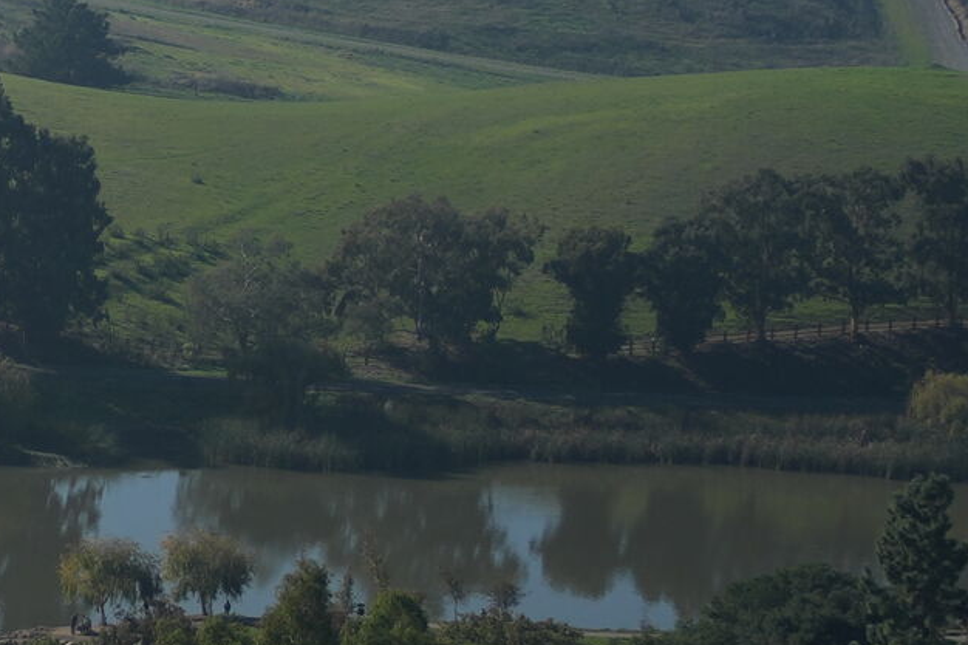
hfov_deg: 9.3
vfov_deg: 6.6
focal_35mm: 207
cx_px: -1008
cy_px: 170
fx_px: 5564
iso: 100
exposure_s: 1/1600
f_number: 4
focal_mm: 30
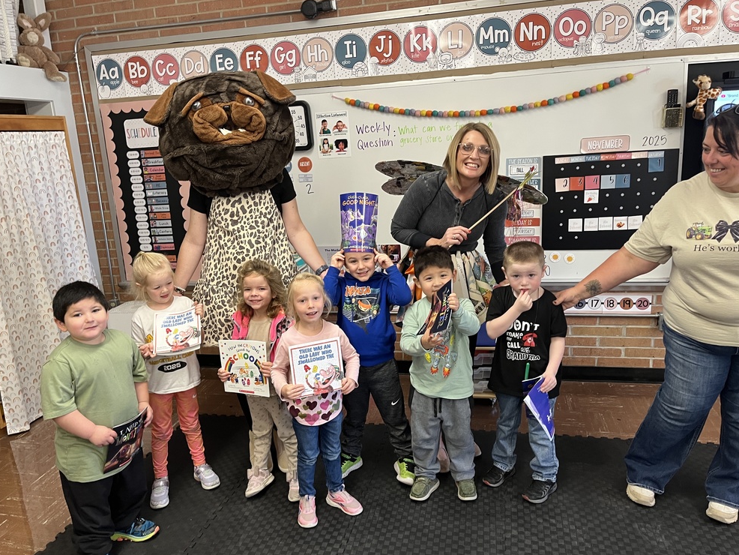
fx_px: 577
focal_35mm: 27
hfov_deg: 65.3
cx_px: 362
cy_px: 286
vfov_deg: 51.4
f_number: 1.6
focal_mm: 5.1
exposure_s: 1/60
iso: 160
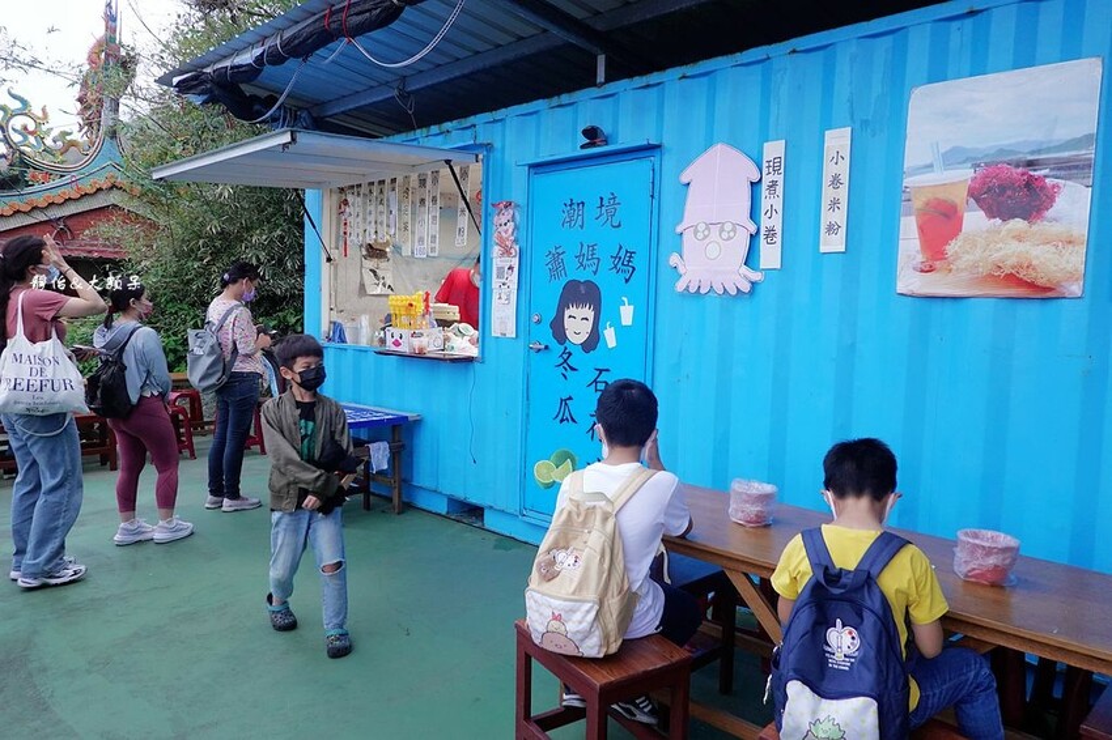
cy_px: 370
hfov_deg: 73.8
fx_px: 741
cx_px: 556
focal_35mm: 24
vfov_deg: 53.1
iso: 400
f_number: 2.8
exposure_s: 1/60
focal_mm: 9
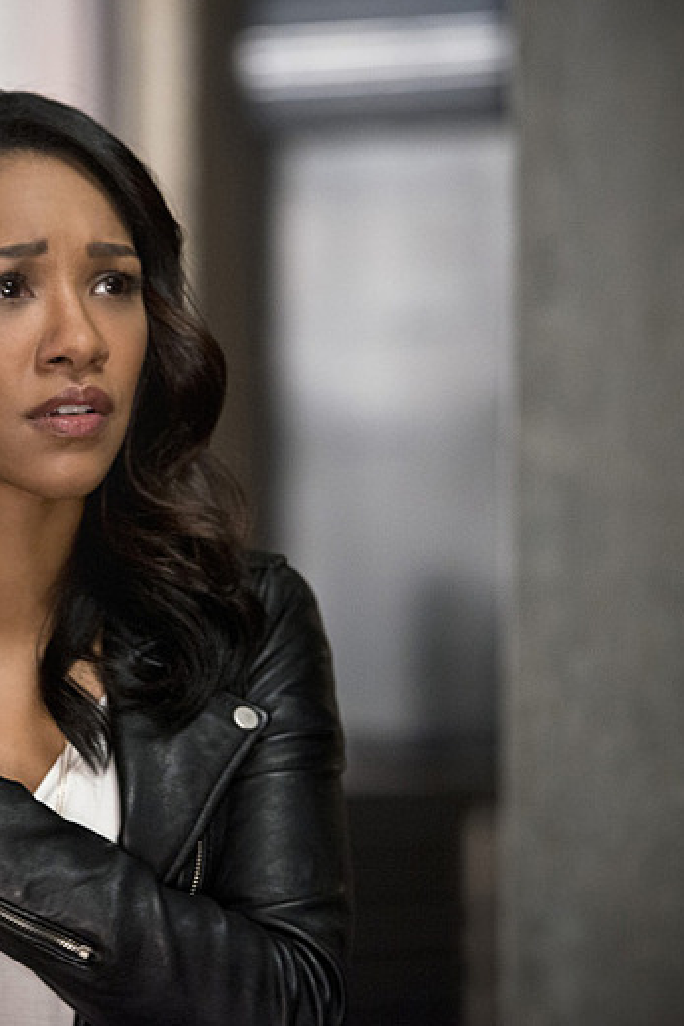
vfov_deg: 10.5
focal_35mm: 196
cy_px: 514
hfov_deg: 7.0
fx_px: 5582
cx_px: 57
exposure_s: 1/100
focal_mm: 130
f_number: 2.8
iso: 3200
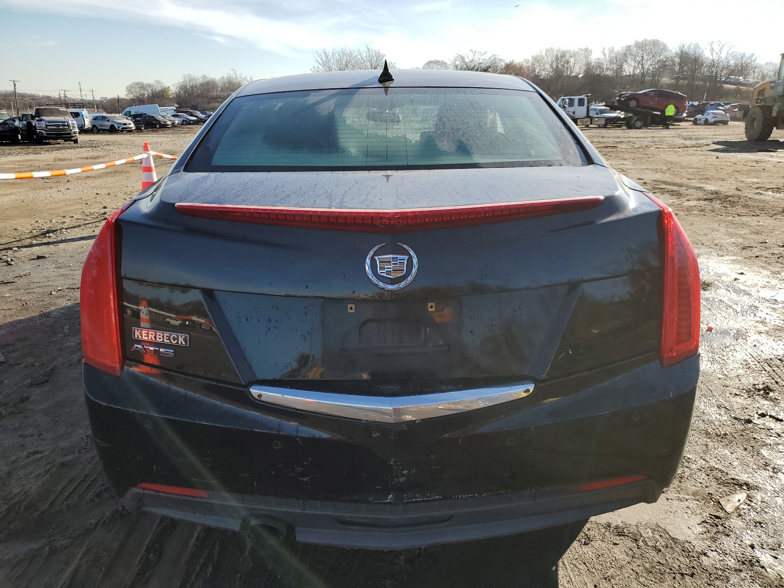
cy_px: 294
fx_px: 589
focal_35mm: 26
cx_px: 392
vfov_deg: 53.1
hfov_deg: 67.3
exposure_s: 1/2500
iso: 50
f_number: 1.5
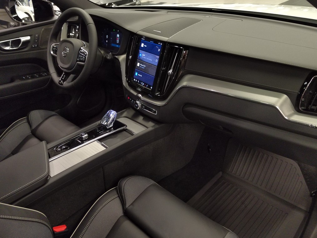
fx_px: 266
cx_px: 158
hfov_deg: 61.7
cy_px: 119
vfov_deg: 48.2
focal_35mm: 29
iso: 4760
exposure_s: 1/50
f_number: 1.9
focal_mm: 5.52
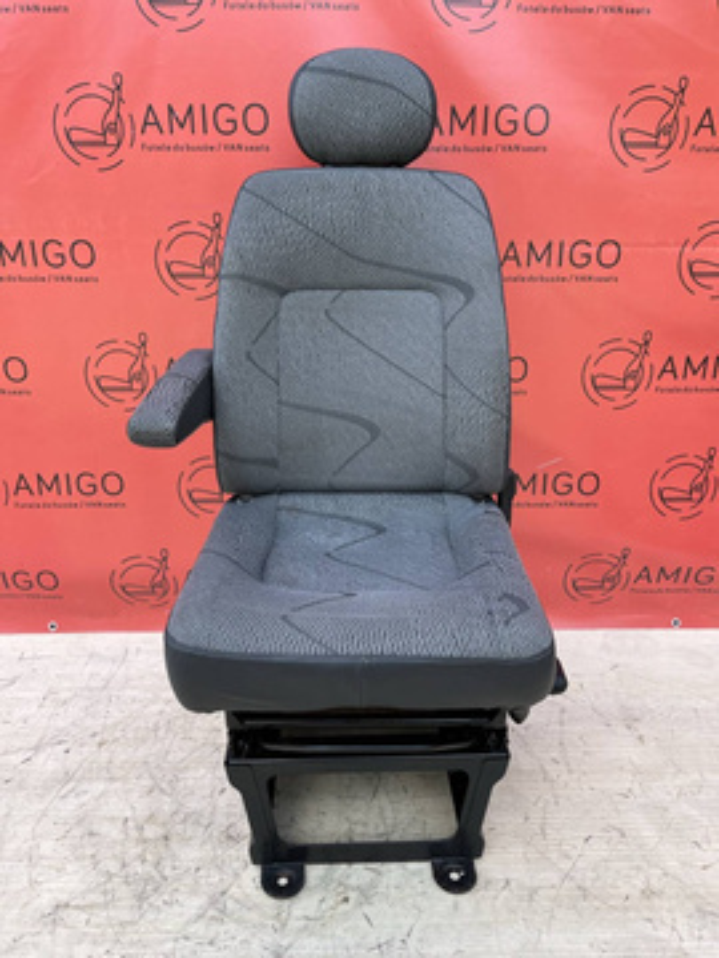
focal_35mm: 26
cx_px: 360
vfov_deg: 67.3
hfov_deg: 53.1
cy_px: 479
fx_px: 720
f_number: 1.6
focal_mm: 5.1
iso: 50
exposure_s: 1/388
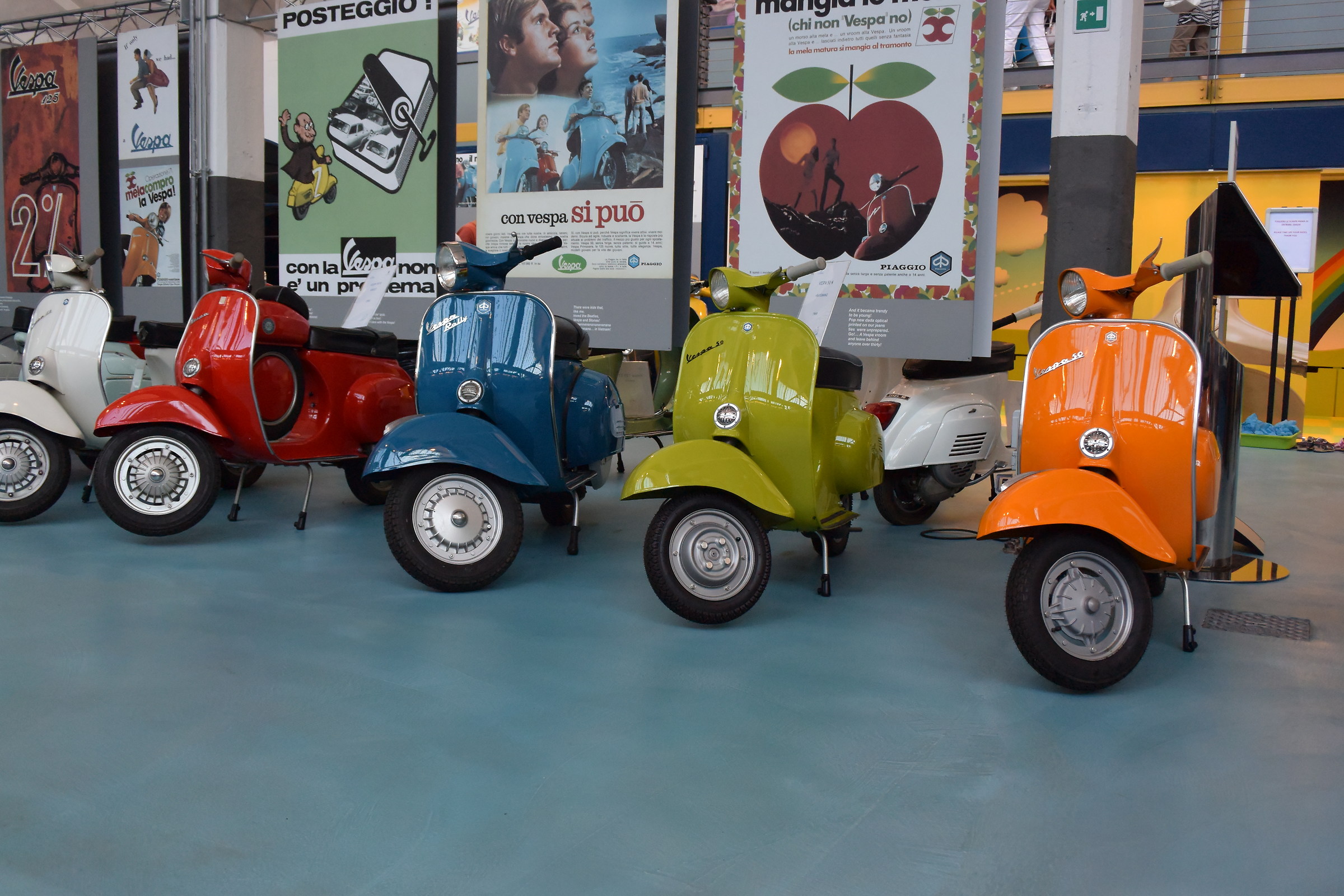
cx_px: 672
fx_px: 1195
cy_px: 448
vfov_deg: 41.1
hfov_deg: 58.7
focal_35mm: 32
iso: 720
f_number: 3.8
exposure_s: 1/125
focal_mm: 12.1
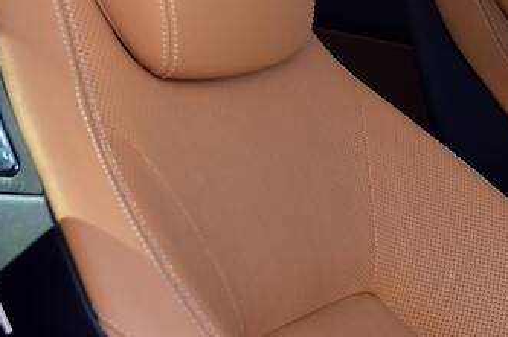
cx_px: 477
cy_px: 108
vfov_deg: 13.5
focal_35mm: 101
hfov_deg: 19.8
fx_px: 1423
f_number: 5.6
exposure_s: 1/125
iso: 280
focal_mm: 28
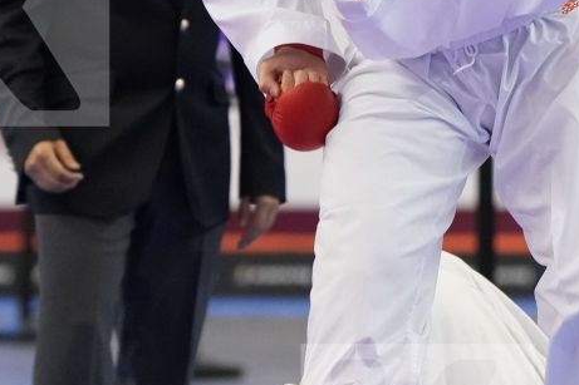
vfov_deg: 2.4
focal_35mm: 574
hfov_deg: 3.6
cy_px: 13
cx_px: 418
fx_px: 9228
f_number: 2.8
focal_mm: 147
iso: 3200
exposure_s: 1/1000
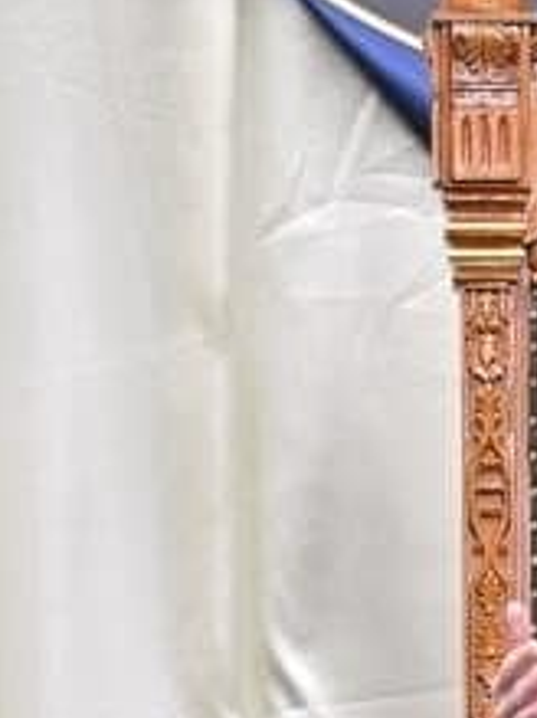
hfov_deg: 2.0
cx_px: 796
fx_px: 15342
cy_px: 649
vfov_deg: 2.7
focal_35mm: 741
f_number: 2.8
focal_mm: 110
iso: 400
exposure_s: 1/160
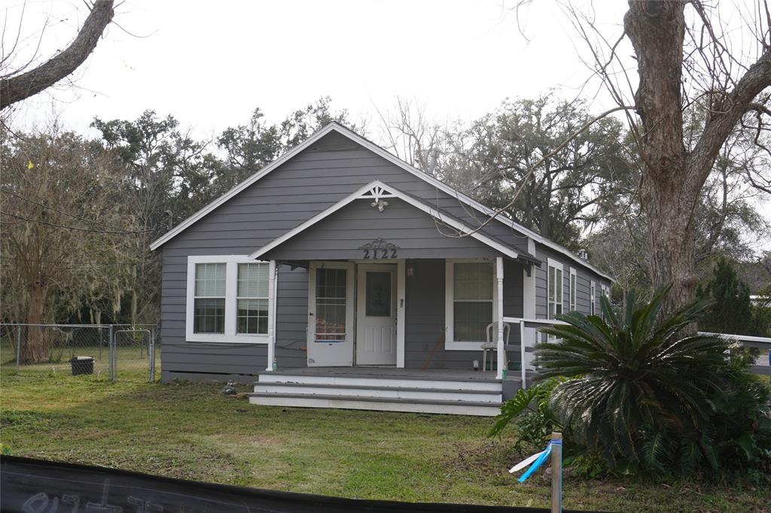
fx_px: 867
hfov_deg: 47.9
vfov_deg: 33.0
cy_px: 256
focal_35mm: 40
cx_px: 386
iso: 100
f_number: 7.1
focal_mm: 27
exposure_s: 1/125
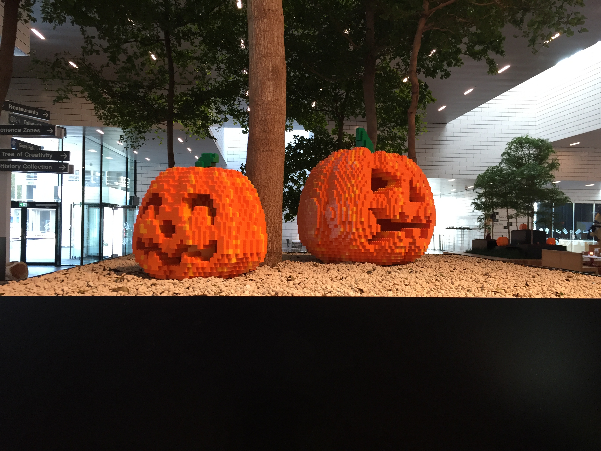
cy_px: 226
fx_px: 503
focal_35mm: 29
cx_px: 300
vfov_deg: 48.2
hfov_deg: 61.7
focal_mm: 4.15
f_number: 2.2
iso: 50
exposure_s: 1/33
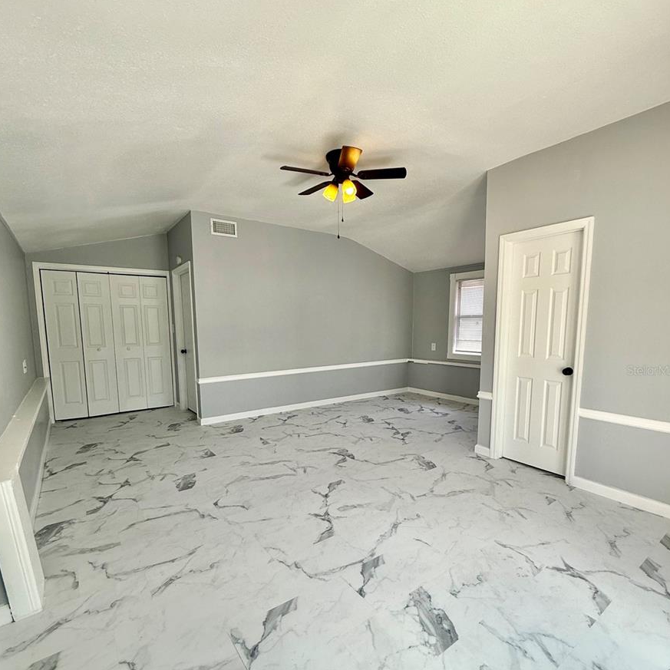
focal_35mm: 17
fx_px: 372
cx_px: 336
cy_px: 370
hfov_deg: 84.0
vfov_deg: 83.7
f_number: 2.2
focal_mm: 2.22
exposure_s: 1/194
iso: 64
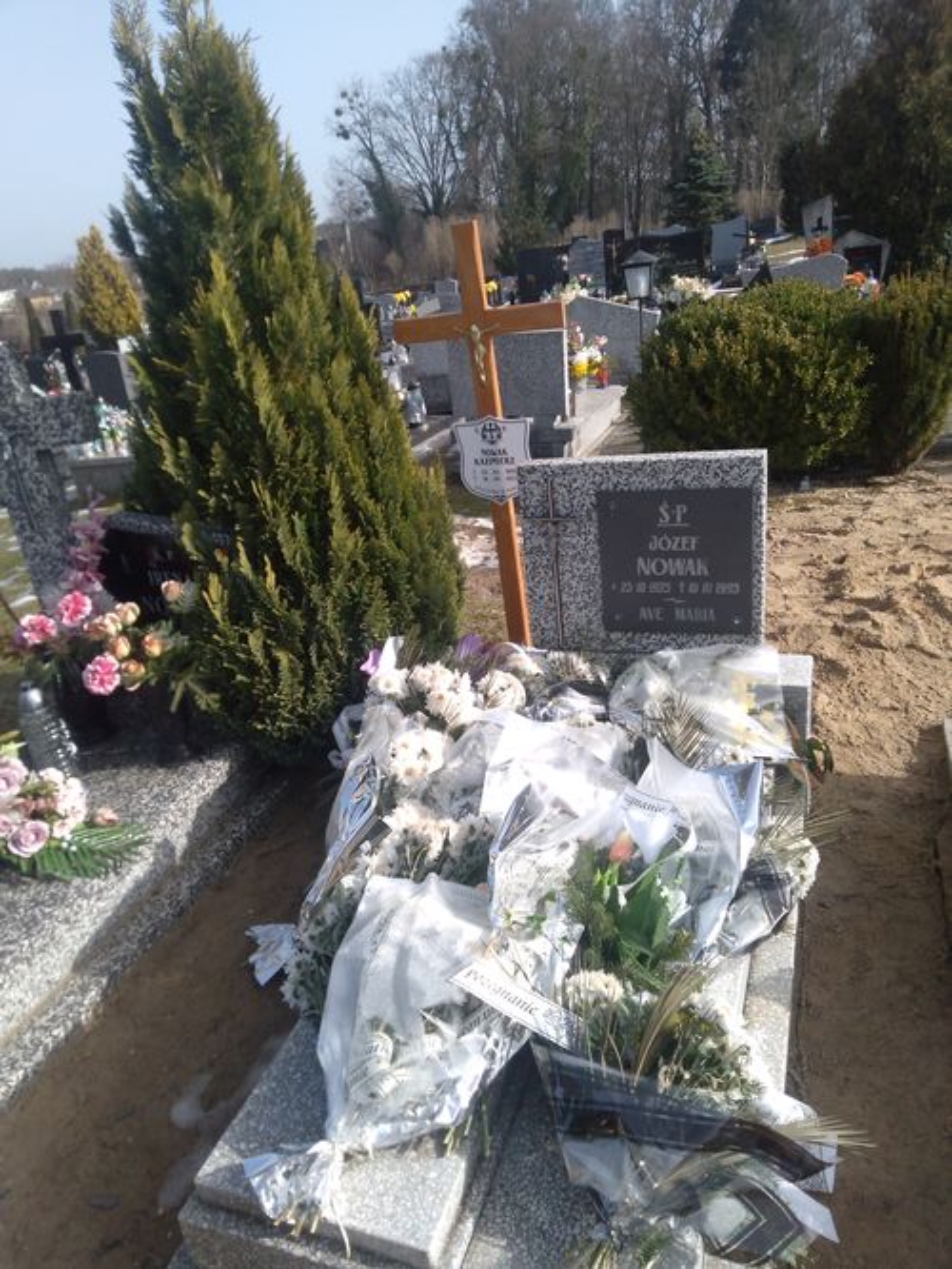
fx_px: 953
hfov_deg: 53.1
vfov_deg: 67.3
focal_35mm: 26
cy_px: 634
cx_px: 476
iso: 100
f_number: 2.2
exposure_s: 1/831
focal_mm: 3.46
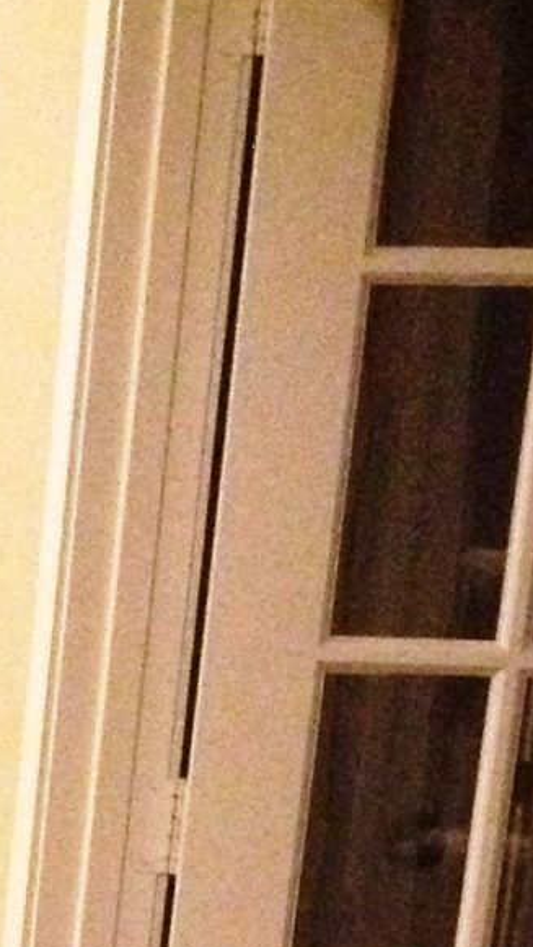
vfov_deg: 11.5
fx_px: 4219
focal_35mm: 168
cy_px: 1909
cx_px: -874
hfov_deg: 6.7
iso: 800
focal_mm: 4.28
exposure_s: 1/15
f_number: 2.4
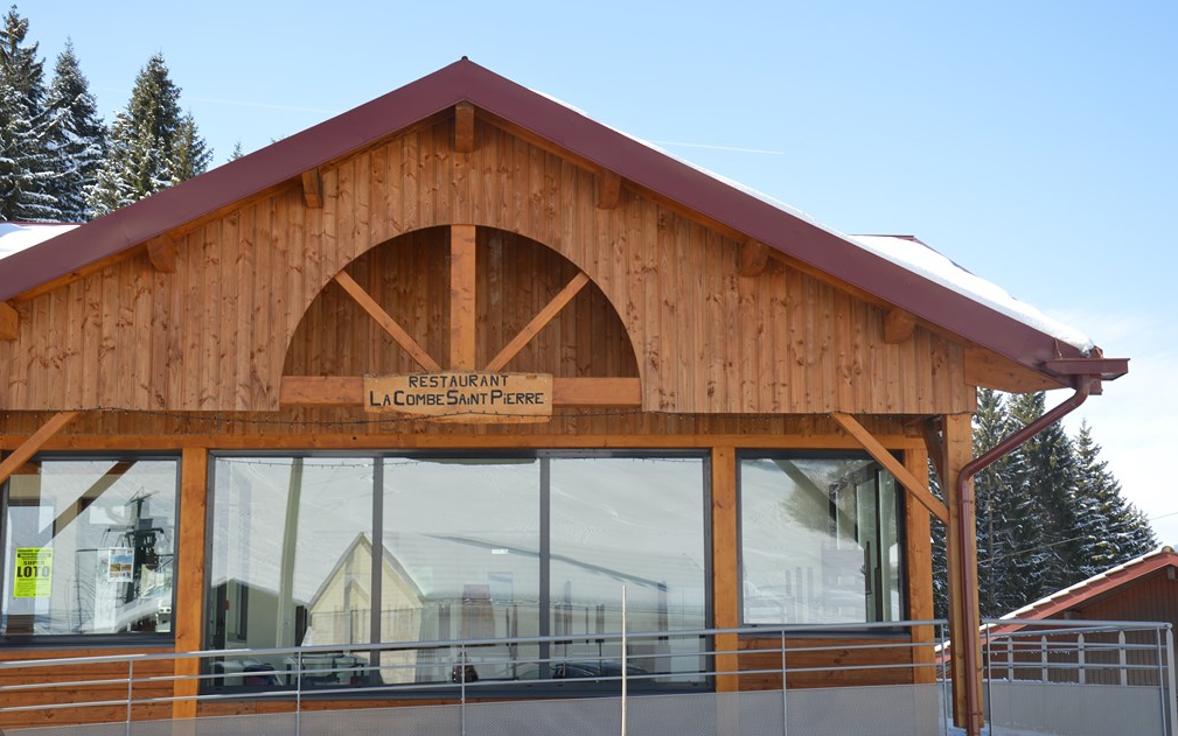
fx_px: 1991
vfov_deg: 21.0
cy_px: 365
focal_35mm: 62
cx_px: 584
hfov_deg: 33.0
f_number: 6.3
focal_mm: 40
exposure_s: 1/160
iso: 100
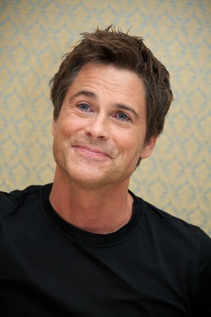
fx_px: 1673
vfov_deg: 10.8
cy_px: 158
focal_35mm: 190
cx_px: 106
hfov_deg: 7.2
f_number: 5.6
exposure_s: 1/60
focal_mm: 190
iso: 640
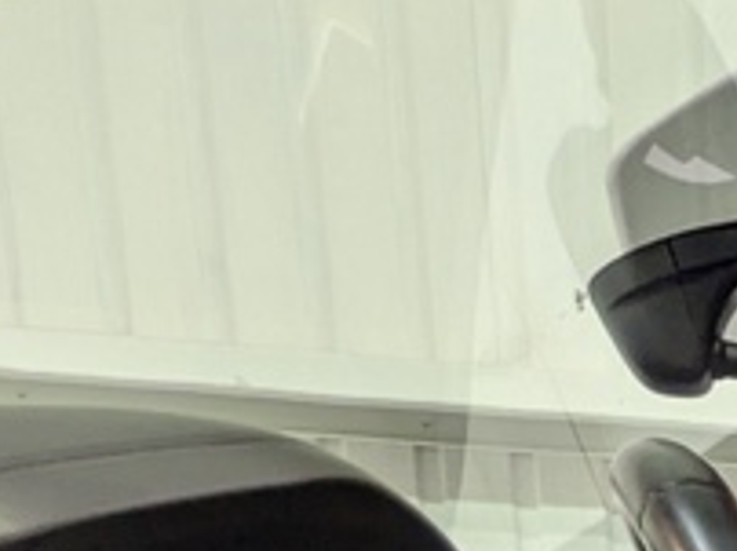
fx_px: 1510
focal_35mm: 71
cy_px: 1328
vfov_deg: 14.1
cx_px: 1149
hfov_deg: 22.0
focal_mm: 1.83
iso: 137
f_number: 2.2
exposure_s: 1/30
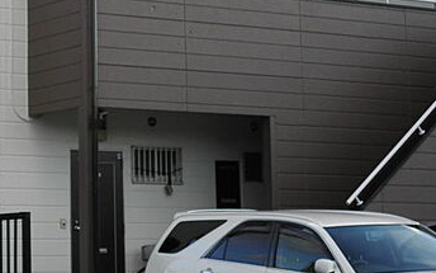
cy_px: -17
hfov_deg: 16.2
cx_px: 66
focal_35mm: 128
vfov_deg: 10.1
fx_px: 1521
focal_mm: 11.7
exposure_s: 1/80
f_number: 5.3
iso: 64
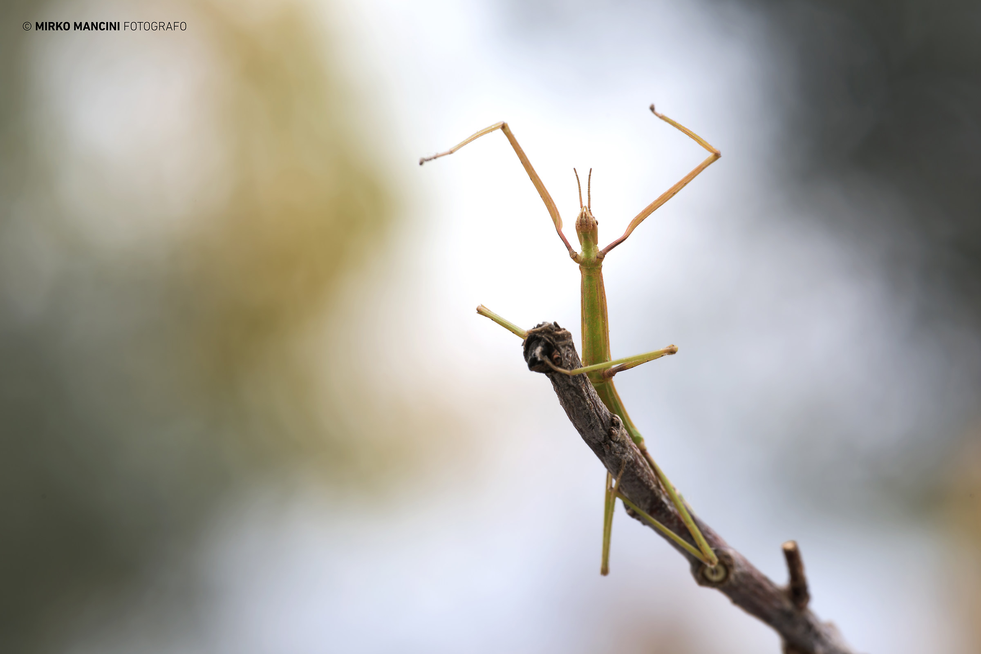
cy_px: 327
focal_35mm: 180
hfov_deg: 11.4
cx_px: 490
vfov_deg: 7.6
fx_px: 4906
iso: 100
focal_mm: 180
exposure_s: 1/10
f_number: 14
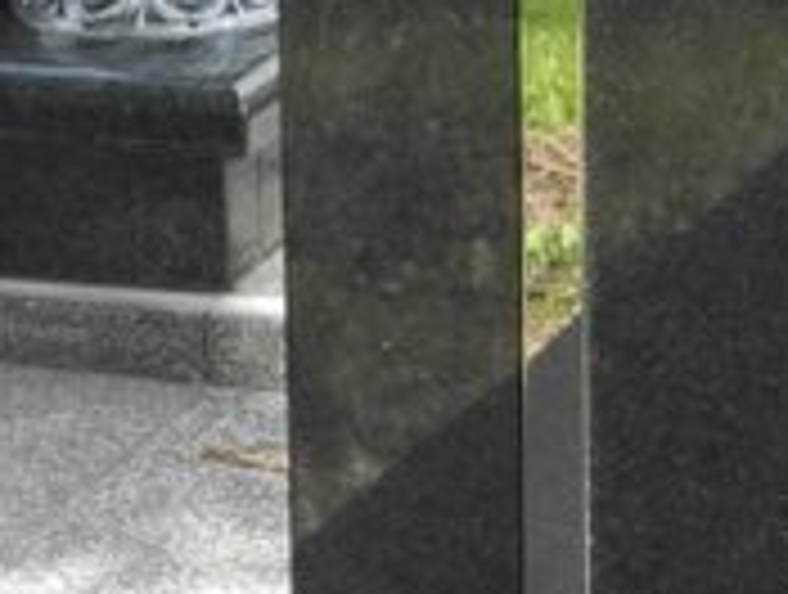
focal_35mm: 228
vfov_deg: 6.5
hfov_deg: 8.5
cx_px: 1103
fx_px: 5201
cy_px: -112
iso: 100
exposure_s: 1/250
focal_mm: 10.7
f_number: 3.5
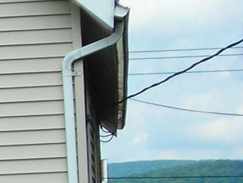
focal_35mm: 230
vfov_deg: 6.4
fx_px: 1615
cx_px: -189
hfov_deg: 8.3
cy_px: 221
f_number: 3.2
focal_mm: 6.3
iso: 50
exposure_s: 1/577
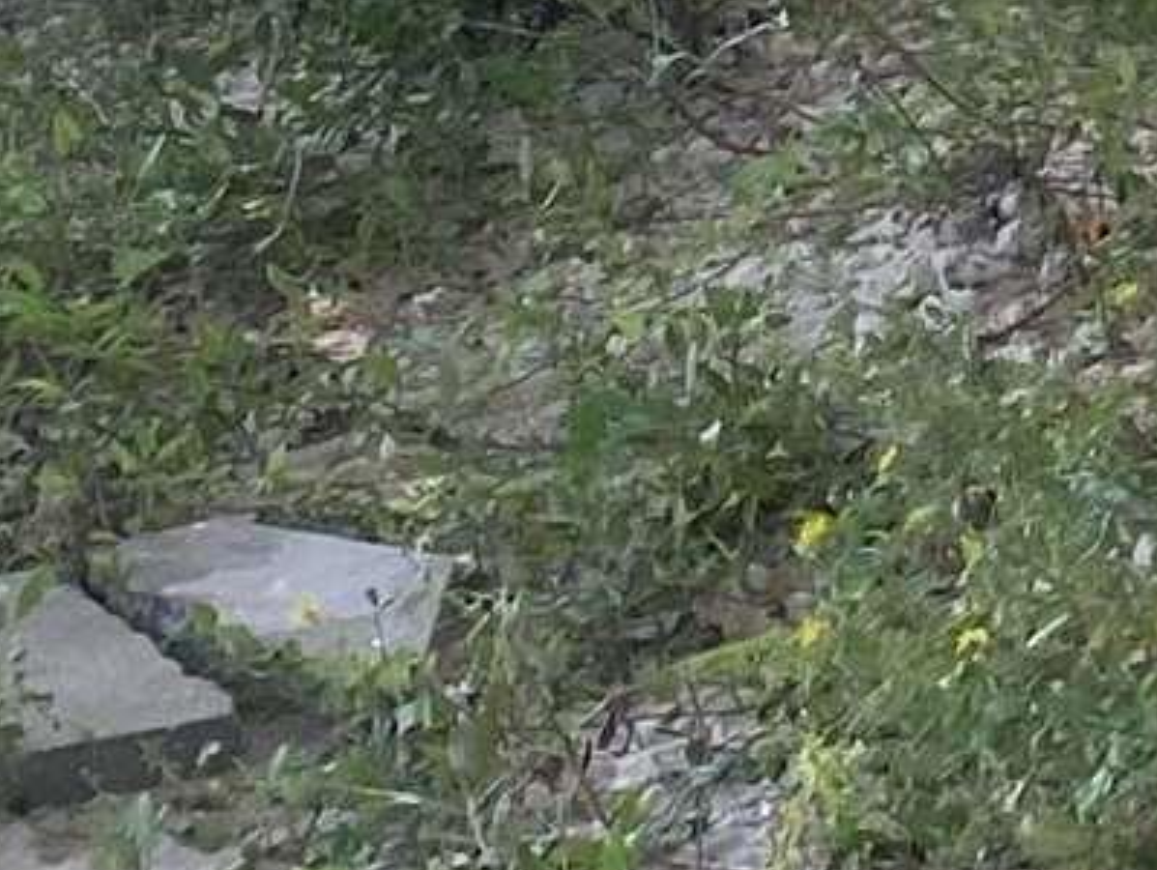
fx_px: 6691
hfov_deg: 9.2
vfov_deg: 7.1
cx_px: 2436
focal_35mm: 200
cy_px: -1125
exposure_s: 1/449
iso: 32
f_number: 1.8
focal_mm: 4.25
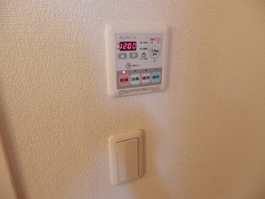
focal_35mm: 24
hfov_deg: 71.6
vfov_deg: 56.8
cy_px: 100
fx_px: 184
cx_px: 132
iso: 400
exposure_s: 1/30
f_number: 3
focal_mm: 4.2
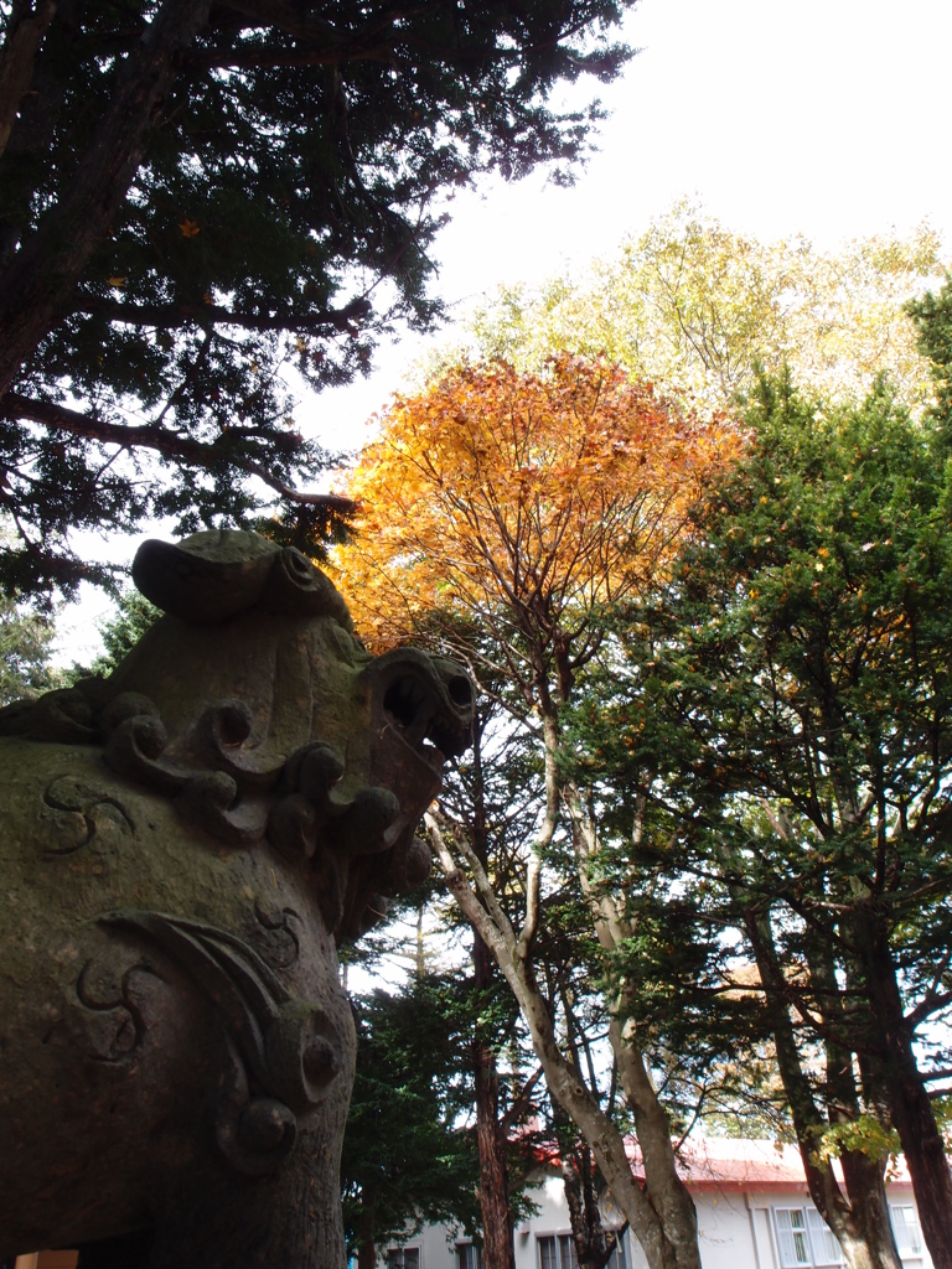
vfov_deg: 60.0
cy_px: 634
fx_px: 1100
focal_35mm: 30
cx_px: 476
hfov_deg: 46.8
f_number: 5
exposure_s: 1/50
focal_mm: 6.48
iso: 100
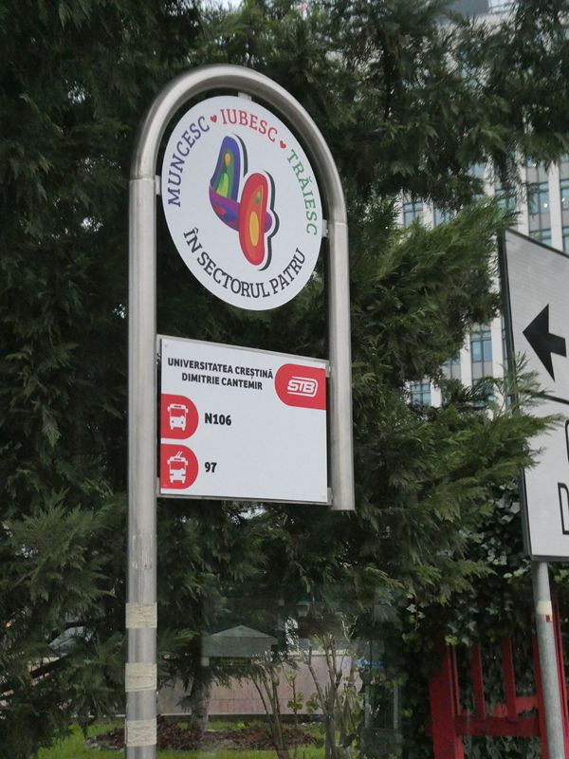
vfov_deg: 31.7
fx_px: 1337
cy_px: 380
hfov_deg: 24.0
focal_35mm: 61
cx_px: 284
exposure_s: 1/125
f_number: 4.3
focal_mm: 10.9
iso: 640
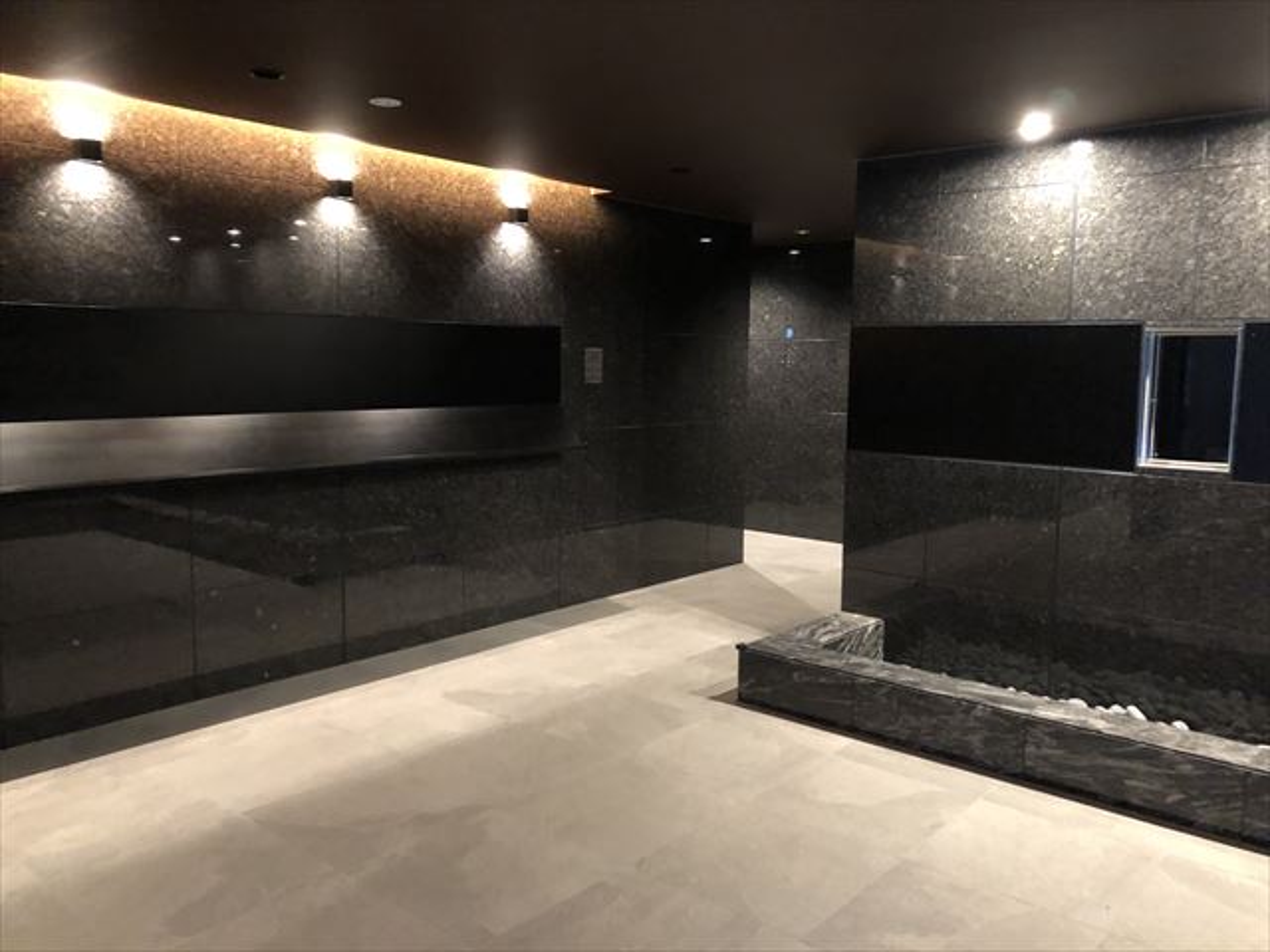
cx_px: 635
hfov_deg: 63.4
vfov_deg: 49.7
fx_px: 1027
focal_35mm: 28
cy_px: 476
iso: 100
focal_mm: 3.99
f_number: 1.8
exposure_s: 1/4
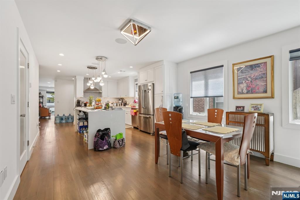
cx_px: 150
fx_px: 133
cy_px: 100
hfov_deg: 96.8
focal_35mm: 16
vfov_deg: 73.7
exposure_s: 1/25
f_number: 9
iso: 400
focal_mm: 16
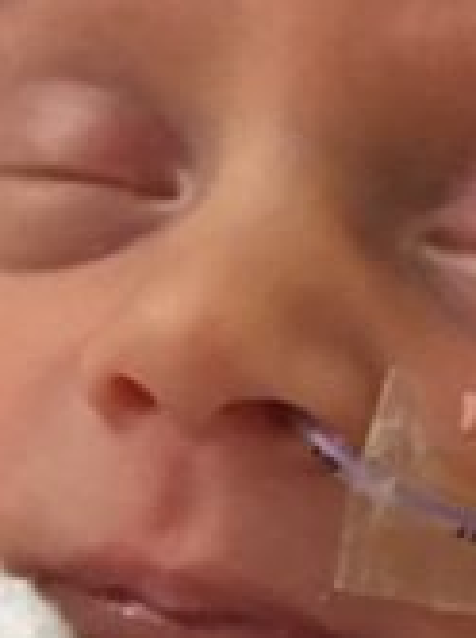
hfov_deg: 8.2
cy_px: 815
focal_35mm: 179
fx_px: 3290
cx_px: 610
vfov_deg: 10.8
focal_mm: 4.15
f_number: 2.2
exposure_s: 1/15
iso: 320
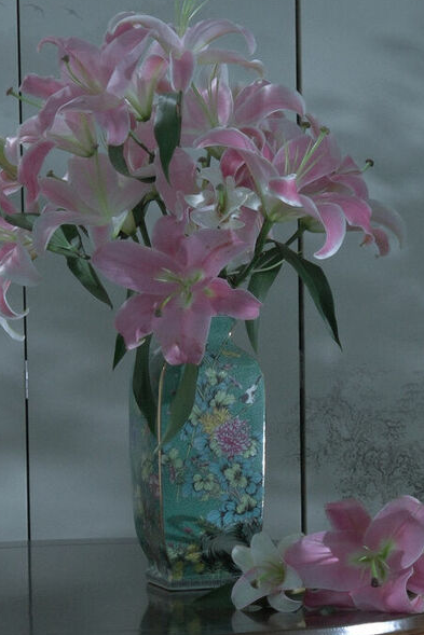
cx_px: 475
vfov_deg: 12.0
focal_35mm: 171
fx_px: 3019
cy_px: 488
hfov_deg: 8.0
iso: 500
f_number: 2.8
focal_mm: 42.7
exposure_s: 1/250
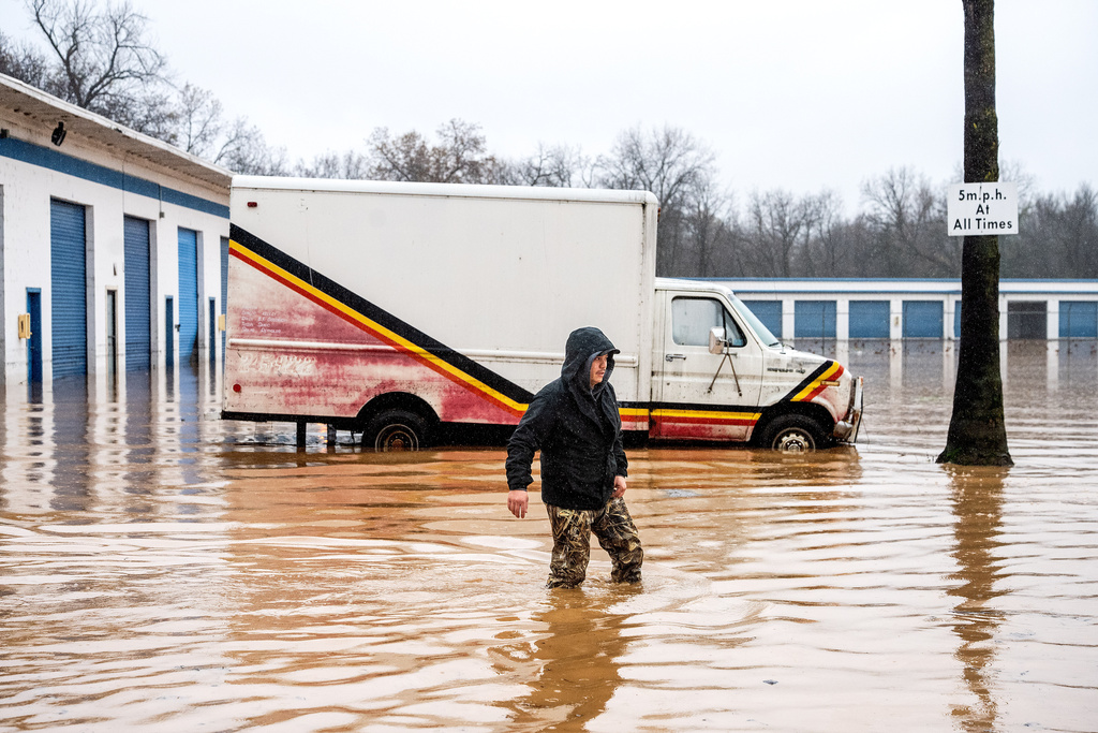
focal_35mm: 59
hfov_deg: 33.9
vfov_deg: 23.0
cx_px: 549
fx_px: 1800
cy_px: 366
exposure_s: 1/1500
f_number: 4.8
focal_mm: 59
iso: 3200
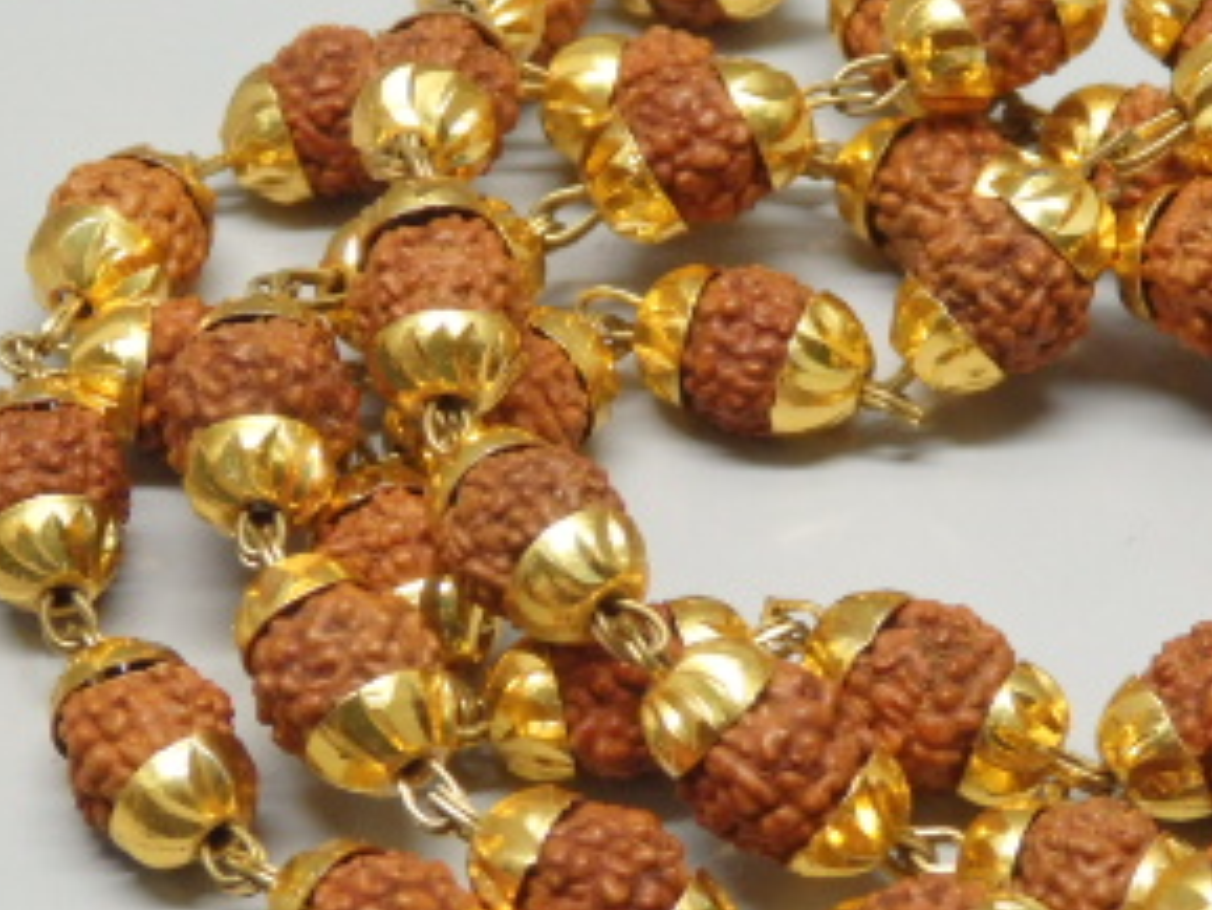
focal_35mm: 146
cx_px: 1023
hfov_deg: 13.4
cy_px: 675
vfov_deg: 10.2
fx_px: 5114
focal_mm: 11.9
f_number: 4.4
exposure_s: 1/100
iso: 400
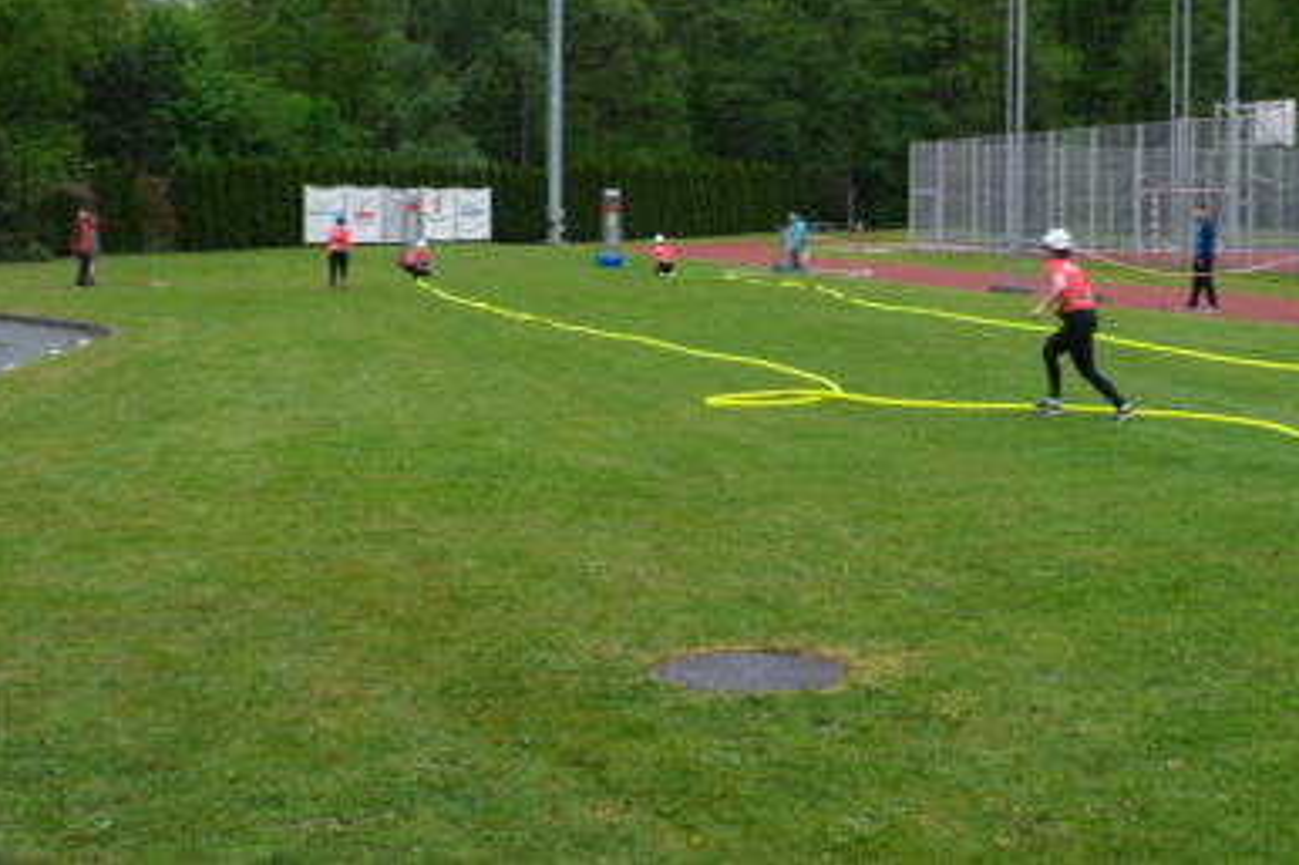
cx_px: 774
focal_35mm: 57
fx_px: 2056
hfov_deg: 35.0
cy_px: 308
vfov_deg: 23.7
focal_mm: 29.3
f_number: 16
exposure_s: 1/140
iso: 800
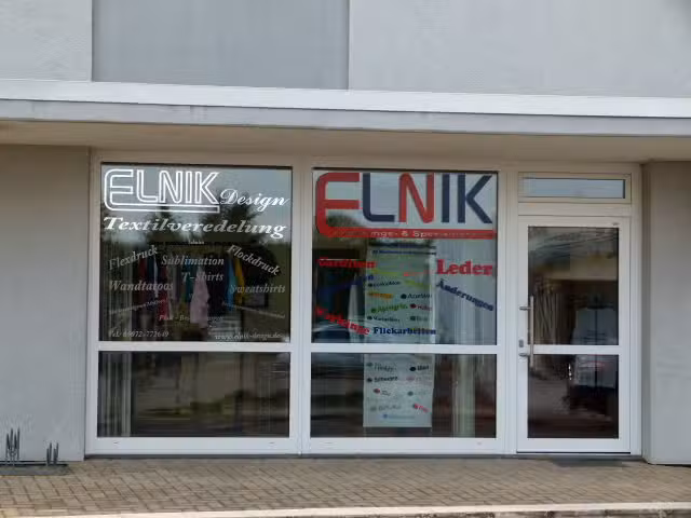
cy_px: 259
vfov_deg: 20.4
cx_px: 346
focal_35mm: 72
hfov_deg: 27.0
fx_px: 1437
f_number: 4
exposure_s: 1/400
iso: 100
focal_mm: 12.9
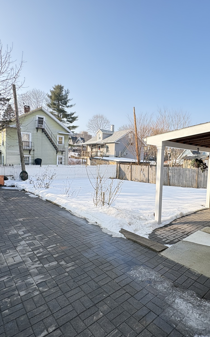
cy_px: 170
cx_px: 134
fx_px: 183
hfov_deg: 58.7
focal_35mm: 20
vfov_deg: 85.1
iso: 40
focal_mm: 2.22
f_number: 2.2
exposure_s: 1/244
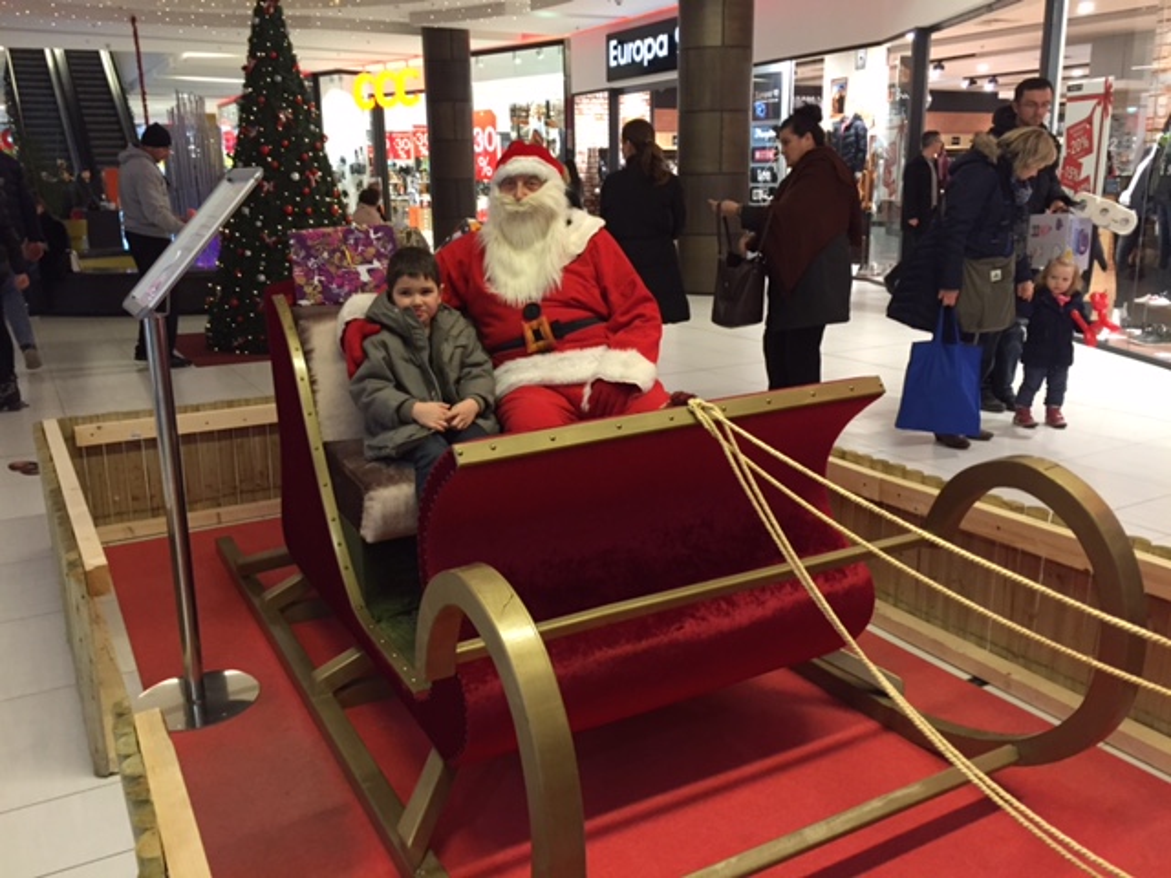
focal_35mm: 29
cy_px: 439
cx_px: 586
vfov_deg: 48.2
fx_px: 981
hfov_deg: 61.7
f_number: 2.2
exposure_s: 1/30
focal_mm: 4.15
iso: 160
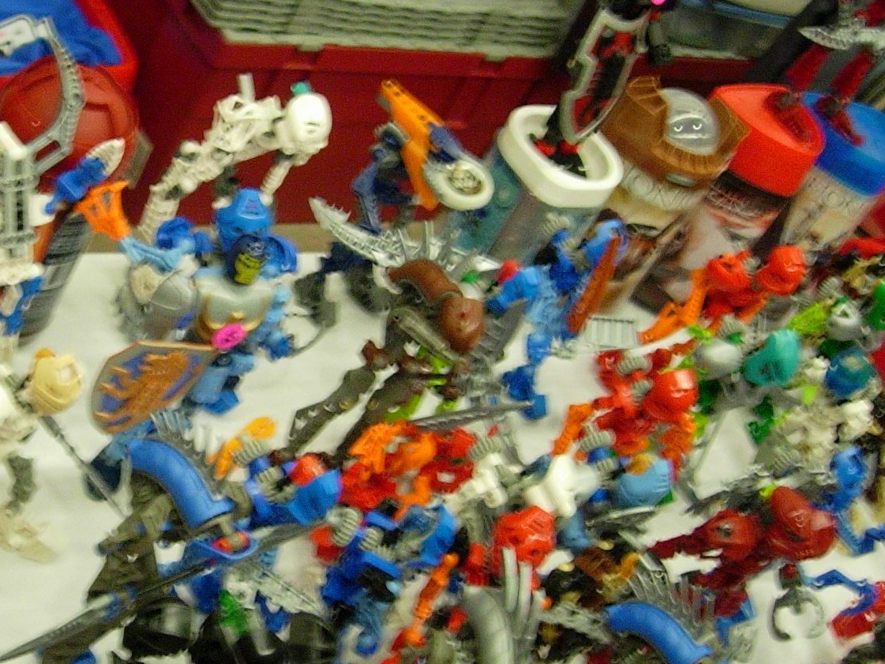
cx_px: 147
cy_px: 331
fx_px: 1969
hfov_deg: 24.8
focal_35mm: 77
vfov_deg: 19.1
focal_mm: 7.8
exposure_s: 1/23.2
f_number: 2.8
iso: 200
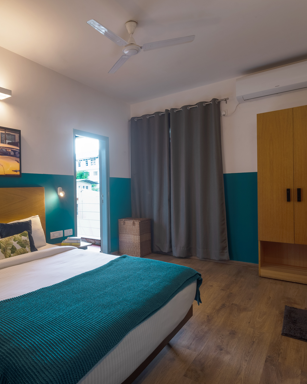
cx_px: 106
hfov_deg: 59.6
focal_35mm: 23
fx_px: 261
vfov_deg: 72.6
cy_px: 194
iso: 125
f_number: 9
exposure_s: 1/60
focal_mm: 16
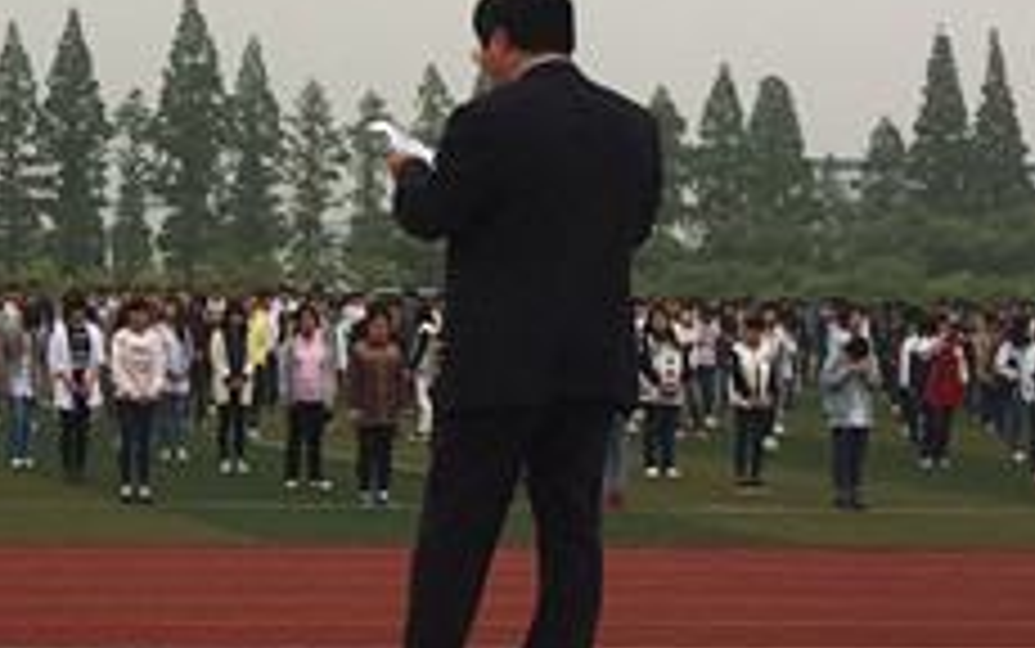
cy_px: 207
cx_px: -189
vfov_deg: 12.2
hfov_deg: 18.5
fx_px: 3020
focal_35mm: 107
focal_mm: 4.15
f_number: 2.2
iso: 32
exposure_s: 1/898
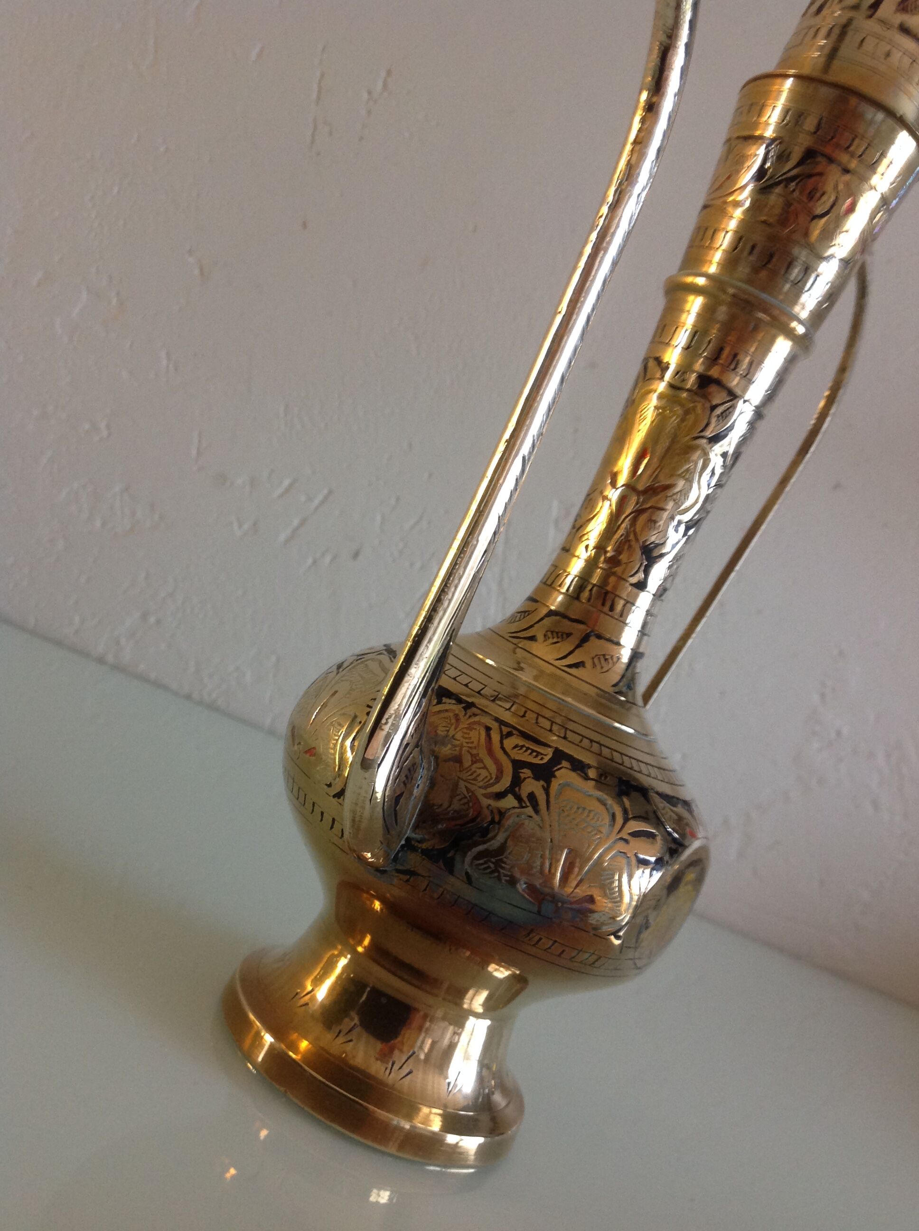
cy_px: 616
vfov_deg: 52.7
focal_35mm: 35
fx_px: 1242
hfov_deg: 40.6
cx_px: 460
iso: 125
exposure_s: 1/15
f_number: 2.4
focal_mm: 4.28
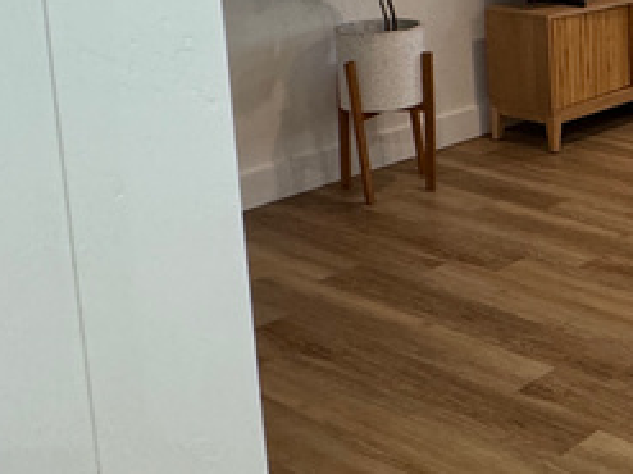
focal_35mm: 58
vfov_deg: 23.8
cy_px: -31
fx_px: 1060
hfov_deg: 24.8
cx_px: 971
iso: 250
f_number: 2.2
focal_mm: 2.22
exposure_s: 1/60
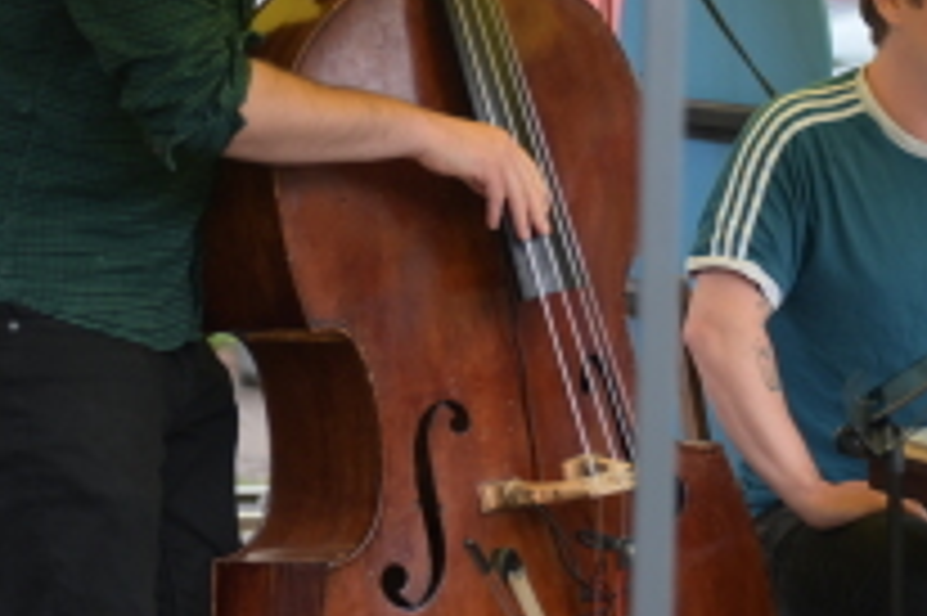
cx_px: 652
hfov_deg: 15.0
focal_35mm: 136
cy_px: 47
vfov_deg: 10.0
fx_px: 3499
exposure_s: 1/125
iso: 400
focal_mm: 56
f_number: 2.8
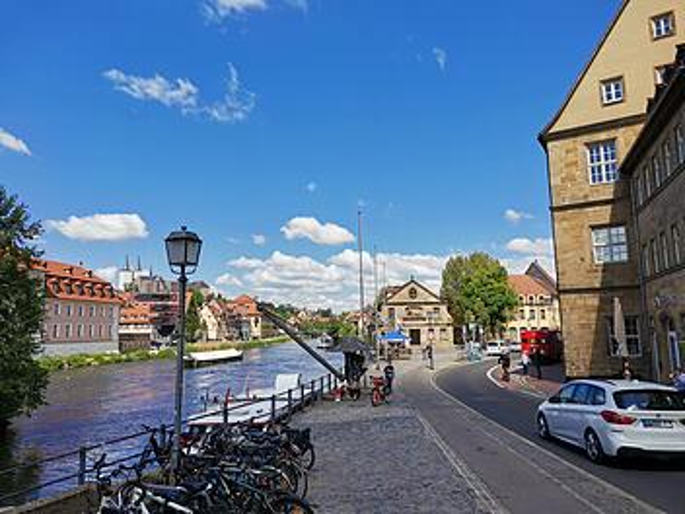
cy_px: 257
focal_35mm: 26
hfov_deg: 67.3
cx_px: 342
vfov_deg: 53.1
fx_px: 515
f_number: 1.8
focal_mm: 4.75
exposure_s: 1/1923
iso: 50
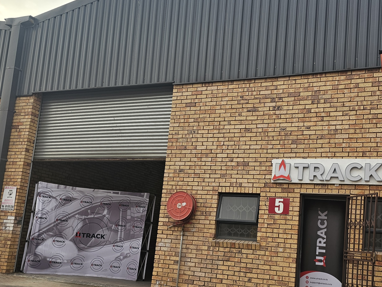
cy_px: 192
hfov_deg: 48.4
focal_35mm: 38
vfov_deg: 37.3
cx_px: 243
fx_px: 419
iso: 32
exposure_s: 1/207
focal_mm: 6.3
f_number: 1.7
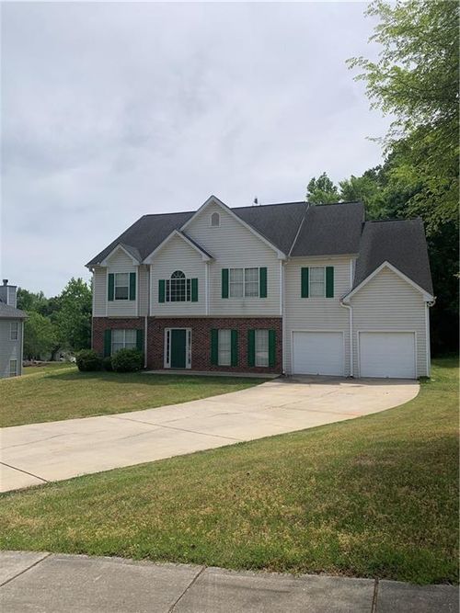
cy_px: 306
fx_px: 461
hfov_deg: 53.0
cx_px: 230
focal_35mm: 26
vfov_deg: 67.3
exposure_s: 1/4464
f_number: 1.8
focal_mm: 4.25
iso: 25
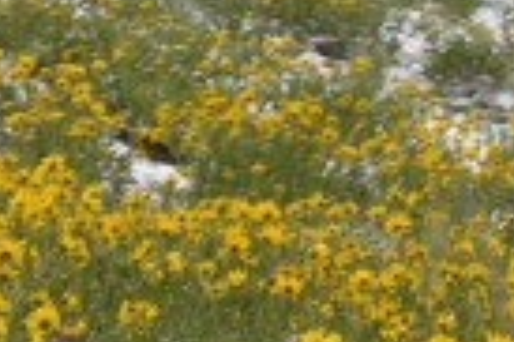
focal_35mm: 584
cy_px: -733
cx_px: 1906
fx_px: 8328
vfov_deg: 2.3
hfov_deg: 3.4
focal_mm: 52
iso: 200
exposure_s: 1/320
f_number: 9
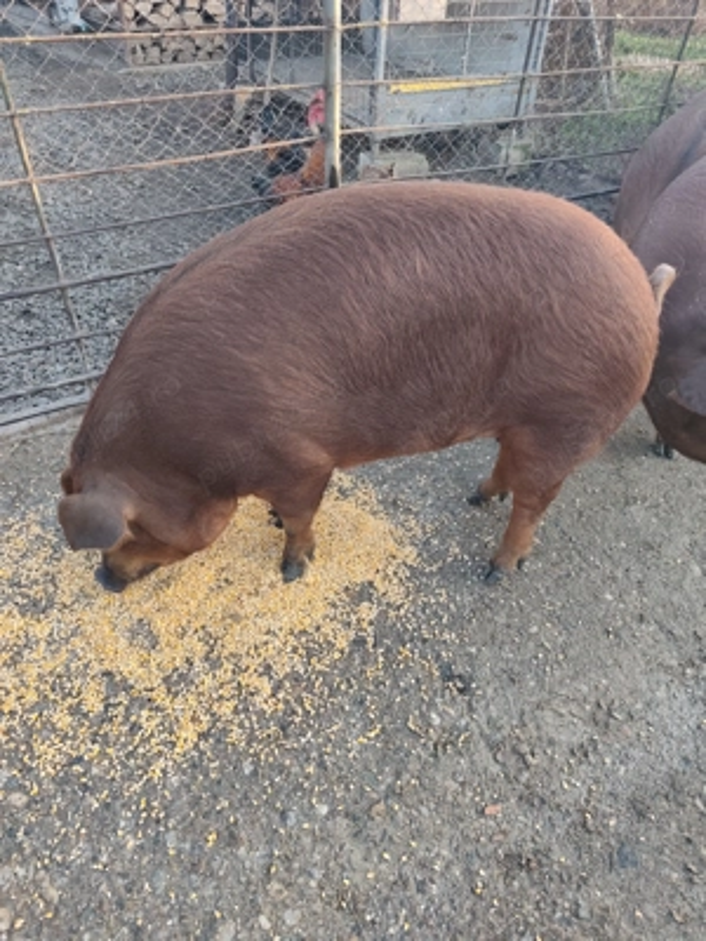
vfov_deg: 73.9
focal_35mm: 23
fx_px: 625
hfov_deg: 58.9
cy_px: 470
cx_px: 353
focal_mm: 6.19
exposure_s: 1/60.8
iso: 250
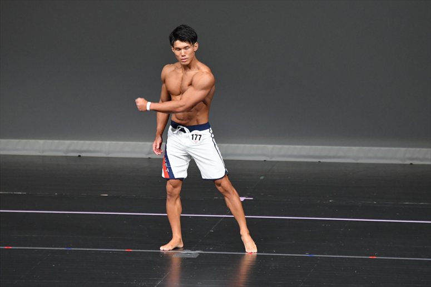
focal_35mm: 345
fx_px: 4128
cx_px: 216
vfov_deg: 4.0
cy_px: 144
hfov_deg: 6.0
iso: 4000
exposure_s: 1/400
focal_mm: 230
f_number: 5.6
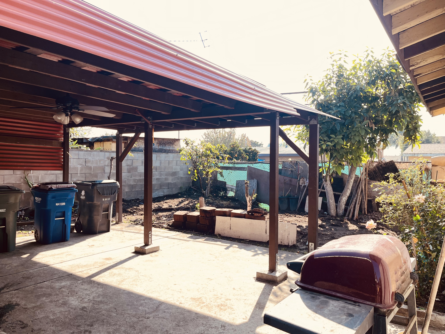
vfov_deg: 53.1
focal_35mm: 26
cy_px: 167
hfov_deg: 67.3
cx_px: 222
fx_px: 334
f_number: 1.6
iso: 50
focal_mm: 5.1
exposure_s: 1/483
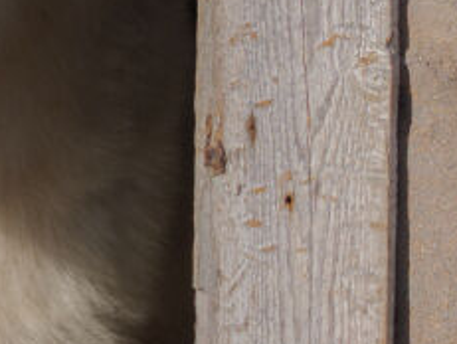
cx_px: -185
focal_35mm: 503
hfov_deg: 3.9
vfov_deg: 3.0
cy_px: 84
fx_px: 6651
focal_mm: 19.35
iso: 100
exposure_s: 1/100
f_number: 2.8
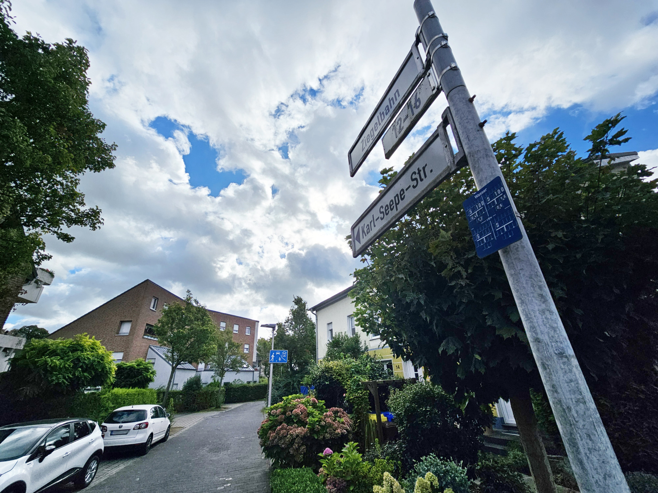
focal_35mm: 13
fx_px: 247
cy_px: 246
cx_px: 329
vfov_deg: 89.9
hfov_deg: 106.2
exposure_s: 1/4654
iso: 50
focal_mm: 2.2
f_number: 2.2
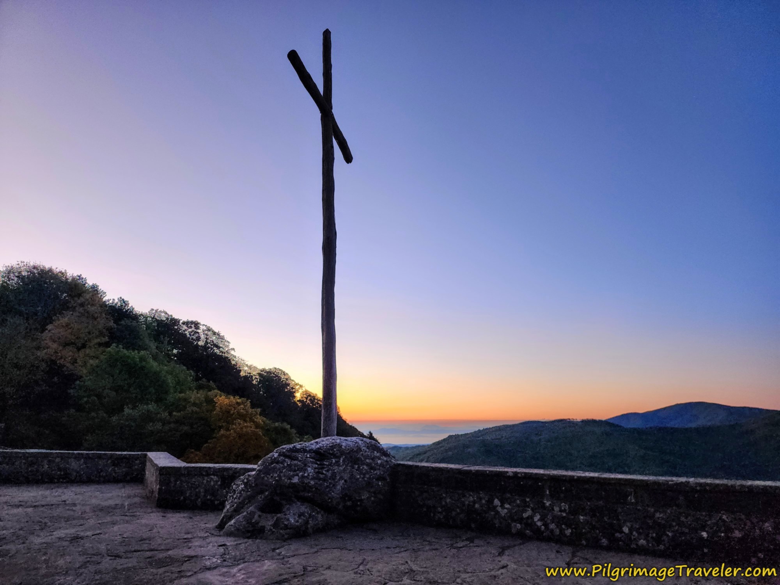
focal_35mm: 23
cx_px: 390
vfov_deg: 58.9
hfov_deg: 73.9
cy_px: 292
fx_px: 518
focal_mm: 6.4
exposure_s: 1/120
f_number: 1.8
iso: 200
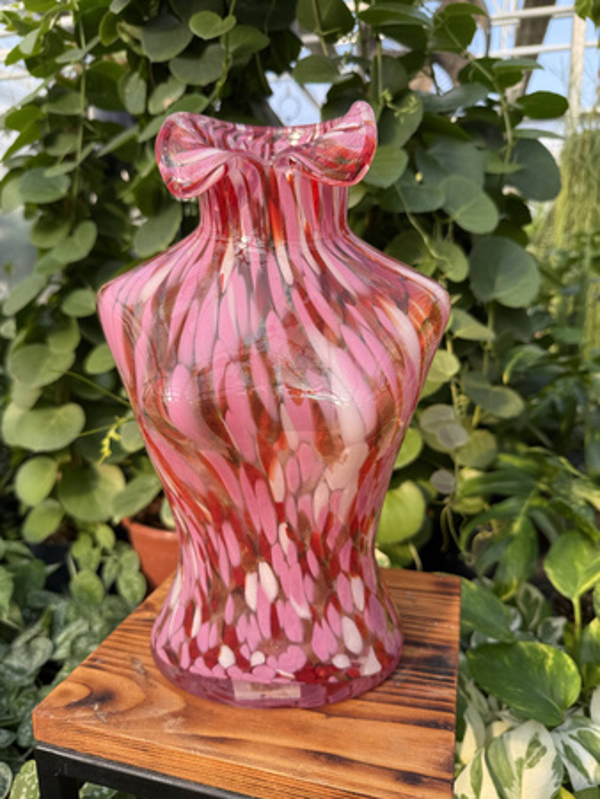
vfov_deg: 71.6
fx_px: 554
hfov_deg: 56.9
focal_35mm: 24
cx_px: 300
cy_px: 400
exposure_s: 1/765
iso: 80
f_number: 1.78
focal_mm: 6.76
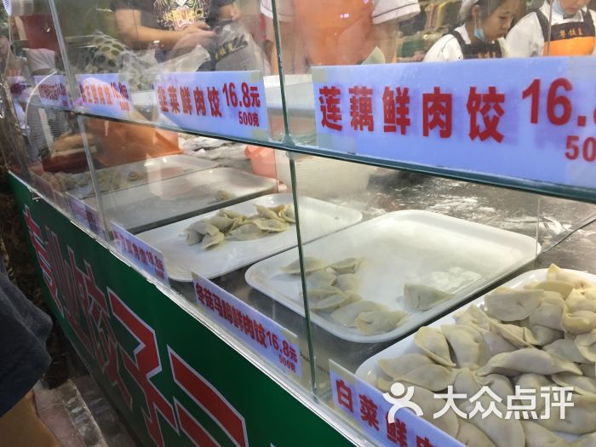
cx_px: 298
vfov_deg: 48.2
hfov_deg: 61.7
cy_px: 224
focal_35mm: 29
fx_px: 499
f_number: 2.2
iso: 160
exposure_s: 1/33
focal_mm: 4.15
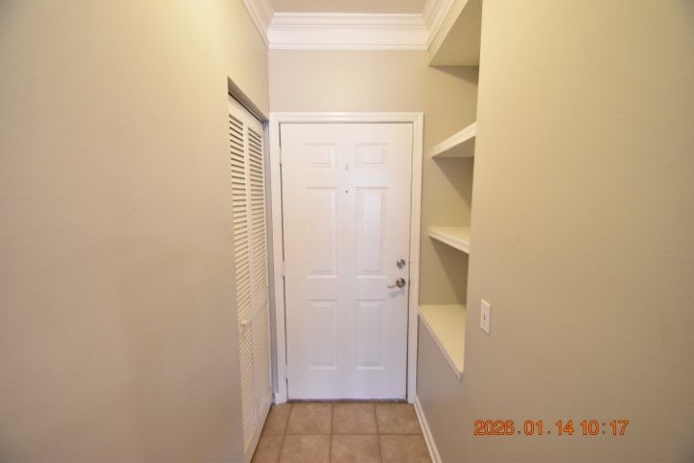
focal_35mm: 15
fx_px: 289
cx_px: 347
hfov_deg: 100.4
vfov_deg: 77.3
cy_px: 232
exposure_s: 1/15
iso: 800
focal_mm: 10
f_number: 3.5
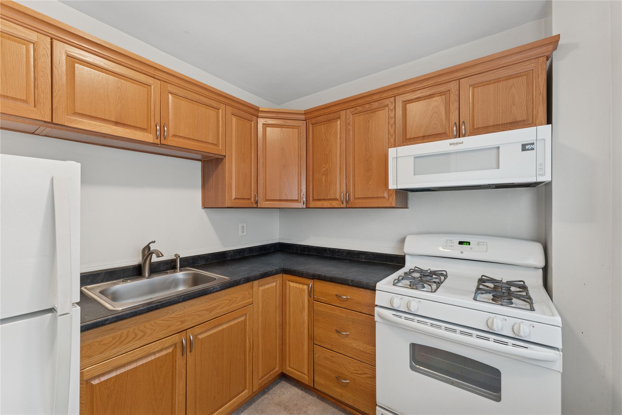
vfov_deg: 81.2
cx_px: 311
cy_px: 208
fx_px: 242
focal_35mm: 14
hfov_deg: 104.3
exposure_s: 1
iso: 100
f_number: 10
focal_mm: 14
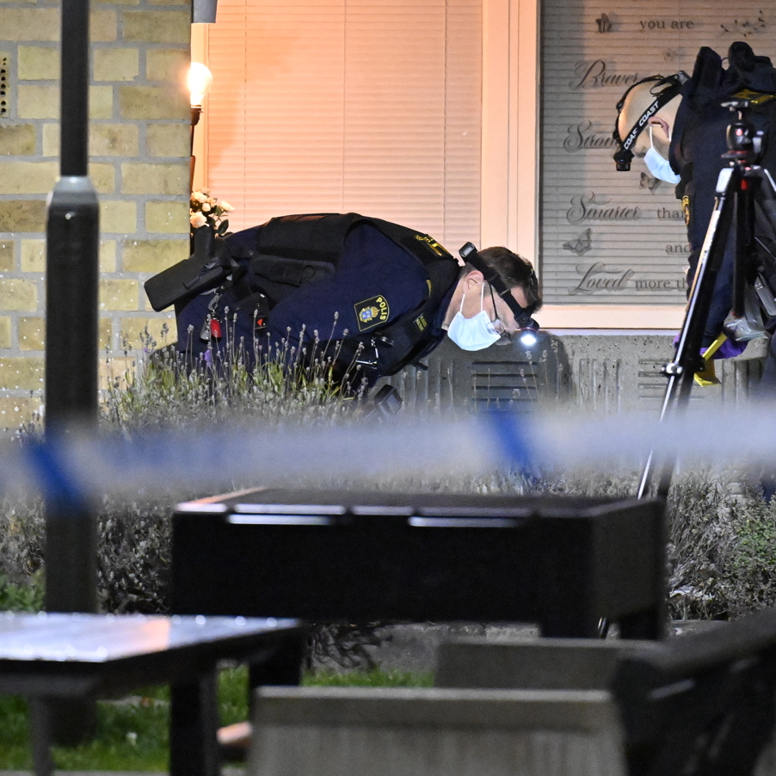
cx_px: 560
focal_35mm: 256
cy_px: 388
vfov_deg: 6.8
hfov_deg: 6.8
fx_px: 6493
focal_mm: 200
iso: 10000
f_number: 2.8
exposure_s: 1/80
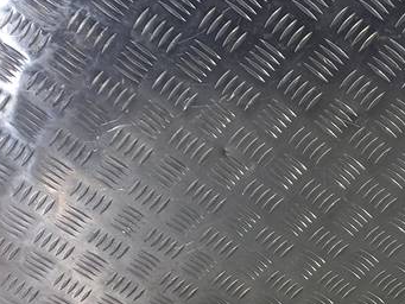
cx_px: 521
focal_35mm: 75
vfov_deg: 18.7
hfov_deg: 23.2
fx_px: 878
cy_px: 356
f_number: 1.8
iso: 64
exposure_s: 1/50
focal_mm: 4.6
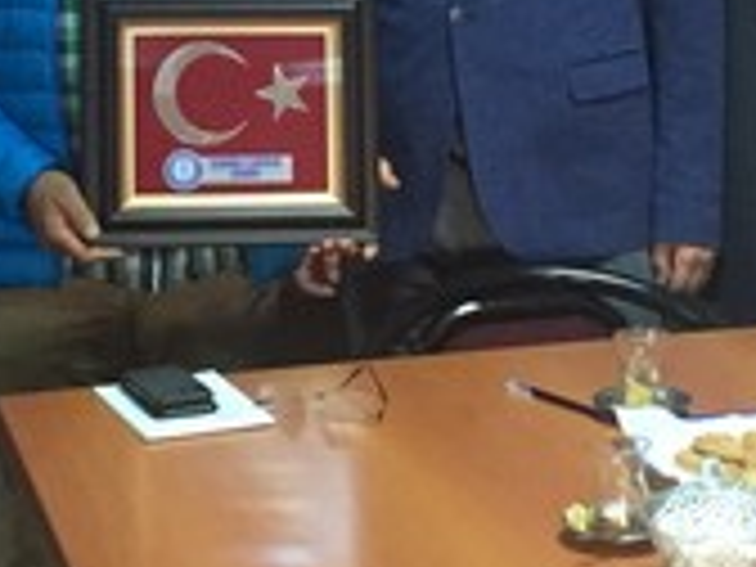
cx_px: 315
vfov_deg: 12.0
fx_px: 2643
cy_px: -88
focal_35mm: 121
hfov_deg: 16.3
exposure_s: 1/33
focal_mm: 4.15
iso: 320
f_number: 2.2
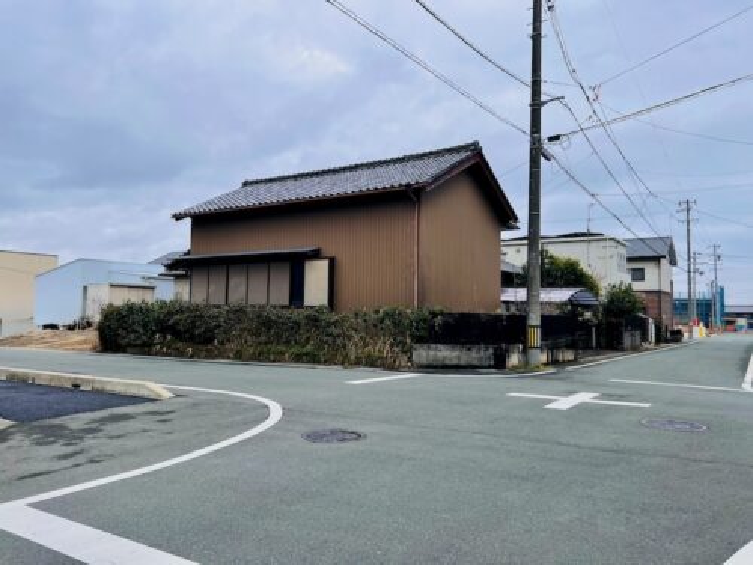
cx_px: 376
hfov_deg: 67.3
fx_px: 566
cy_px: 282
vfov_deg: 53.1
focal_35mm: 26
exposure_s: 1/1224
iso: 50
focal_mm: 5.7
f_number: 1.5
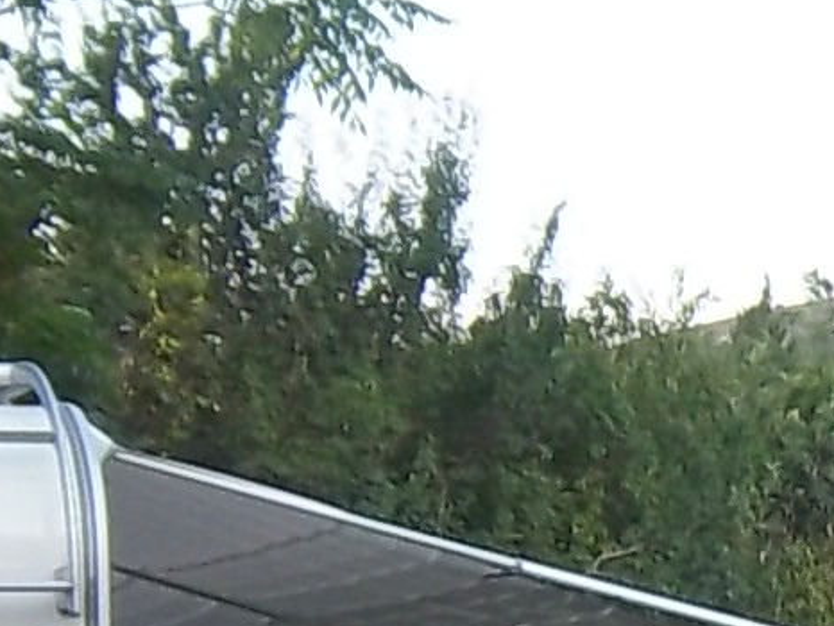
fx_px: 4170
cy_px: 794
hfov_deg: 10.8
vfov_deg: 8.5
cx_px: 1400
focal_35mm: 173
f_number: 3.5
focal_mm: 5.1
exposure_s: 1/50
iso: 64
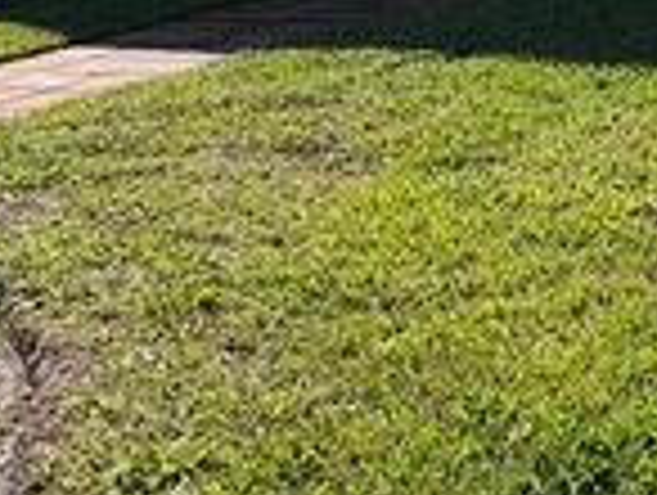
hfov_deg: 19.7
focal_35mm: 82
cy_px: -209
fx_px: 1559
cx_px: 1062
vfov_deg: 16.7
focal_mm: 6.76
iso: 100
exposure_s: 1/3953
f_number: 1.78
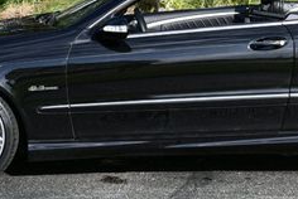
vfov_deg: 8.4
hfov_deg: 12.6
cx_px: 196
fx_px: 1351
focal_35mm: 163
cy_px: -35
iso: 110
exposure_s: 1/250
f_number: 8
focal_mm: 30
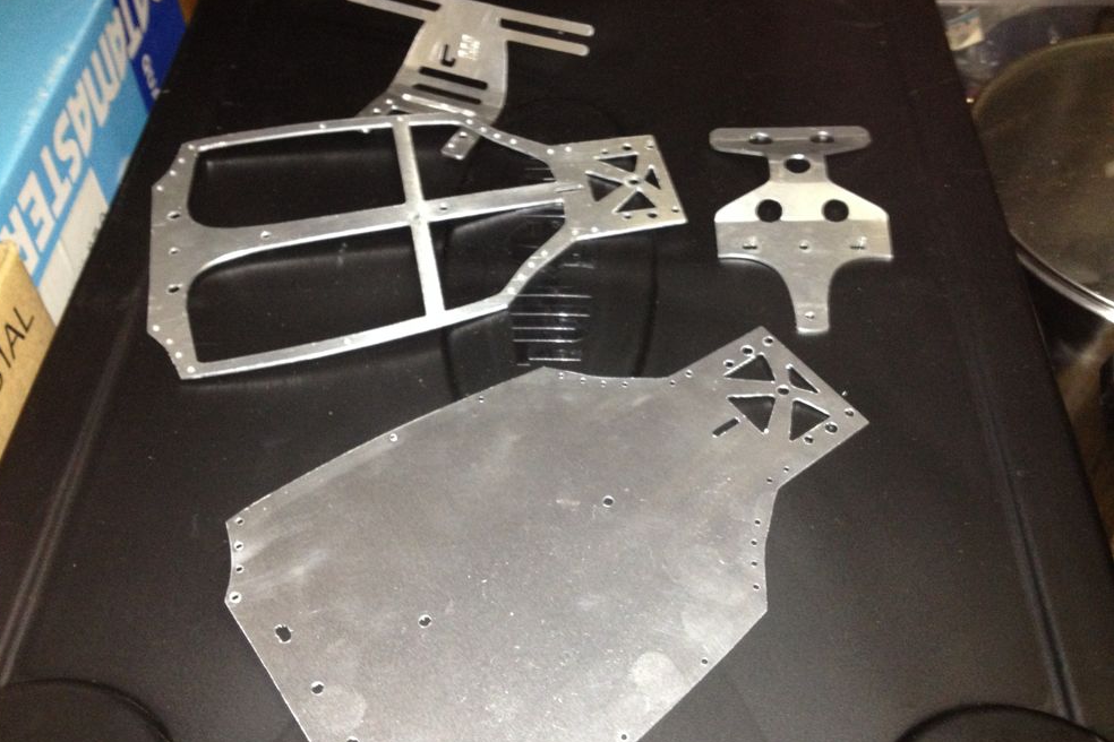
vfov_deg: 35.9
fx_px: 1145
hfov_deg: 51.9
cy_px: 366
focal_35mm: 37
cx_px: 549
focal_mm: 4.28
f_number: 2.4
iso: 250
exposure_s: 1/16
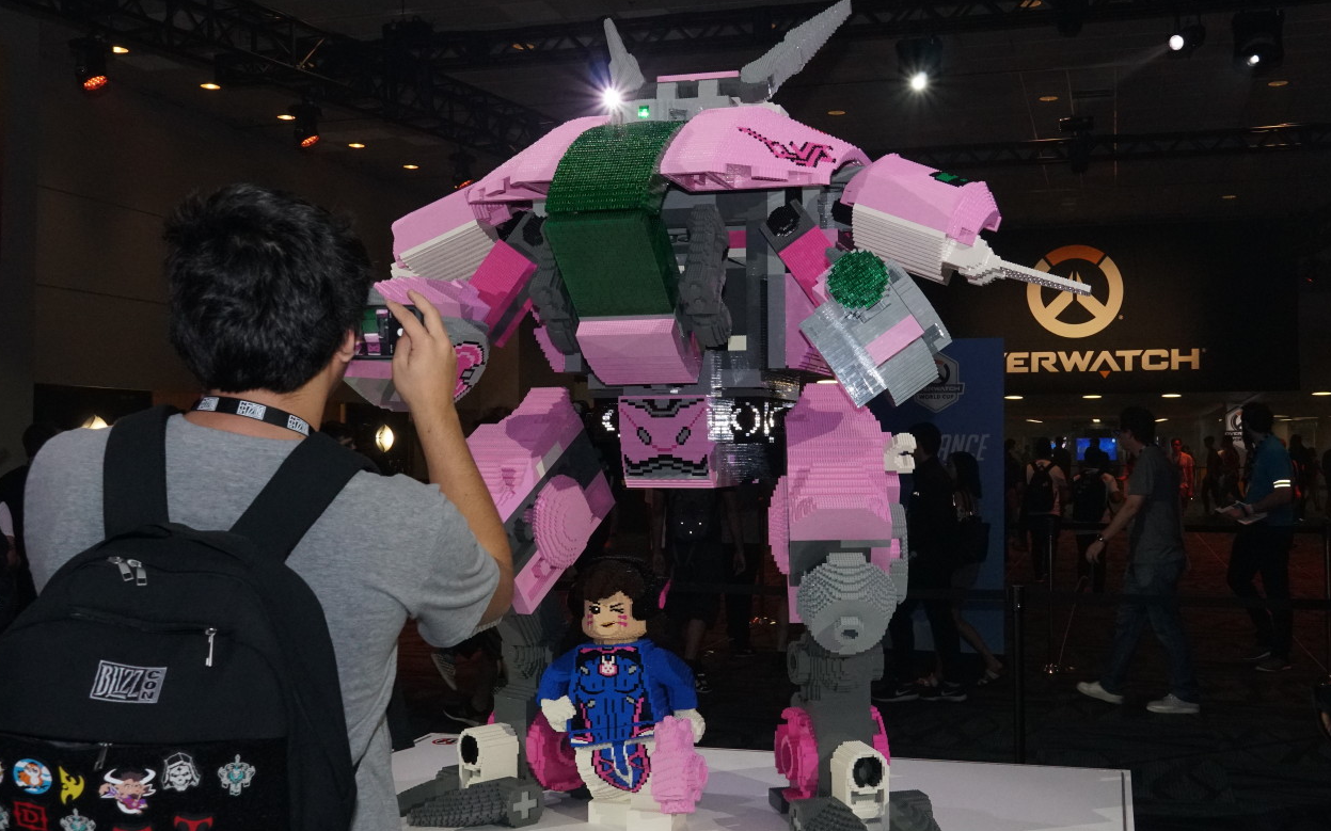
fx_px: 1400
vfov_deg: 33.1
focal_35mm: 39
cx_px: 735
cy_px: 394
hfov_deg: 50.7
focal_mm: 21
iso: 3200
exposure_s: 1/160
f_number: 9
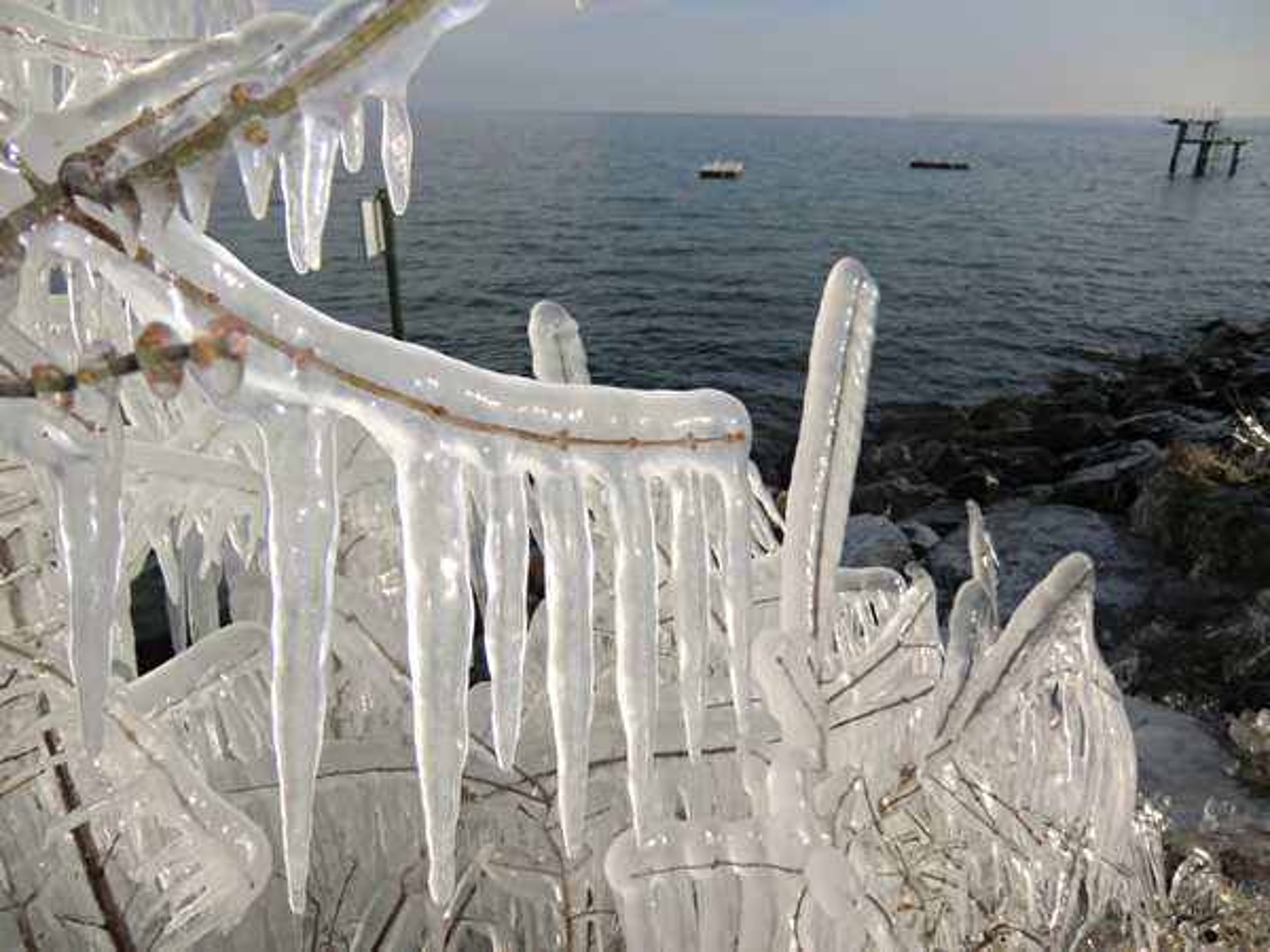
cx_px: 635
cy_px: 476
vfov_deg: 56.8
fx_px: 881
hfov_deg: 71.6
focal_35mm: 24
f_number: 7.5
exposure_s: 1/250
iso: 64
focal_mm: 4.3
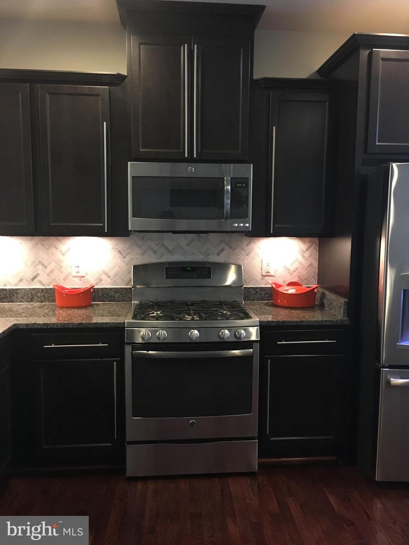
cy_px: 272
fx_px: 457
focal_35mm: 29
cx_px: 204
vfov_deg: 61.7
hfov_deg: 48.2
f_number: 2.2
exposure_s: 1/15
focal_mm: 4.15
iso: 200
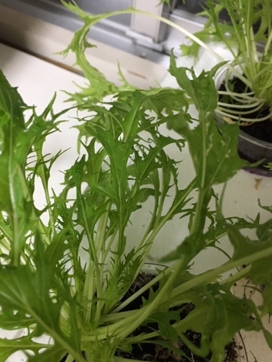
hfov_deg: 40.6
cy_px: 177
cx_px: 116
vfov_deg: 52.6
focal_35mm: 35
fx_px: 366
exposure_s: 1/24
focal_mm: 4.15
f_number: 2.2
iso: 200
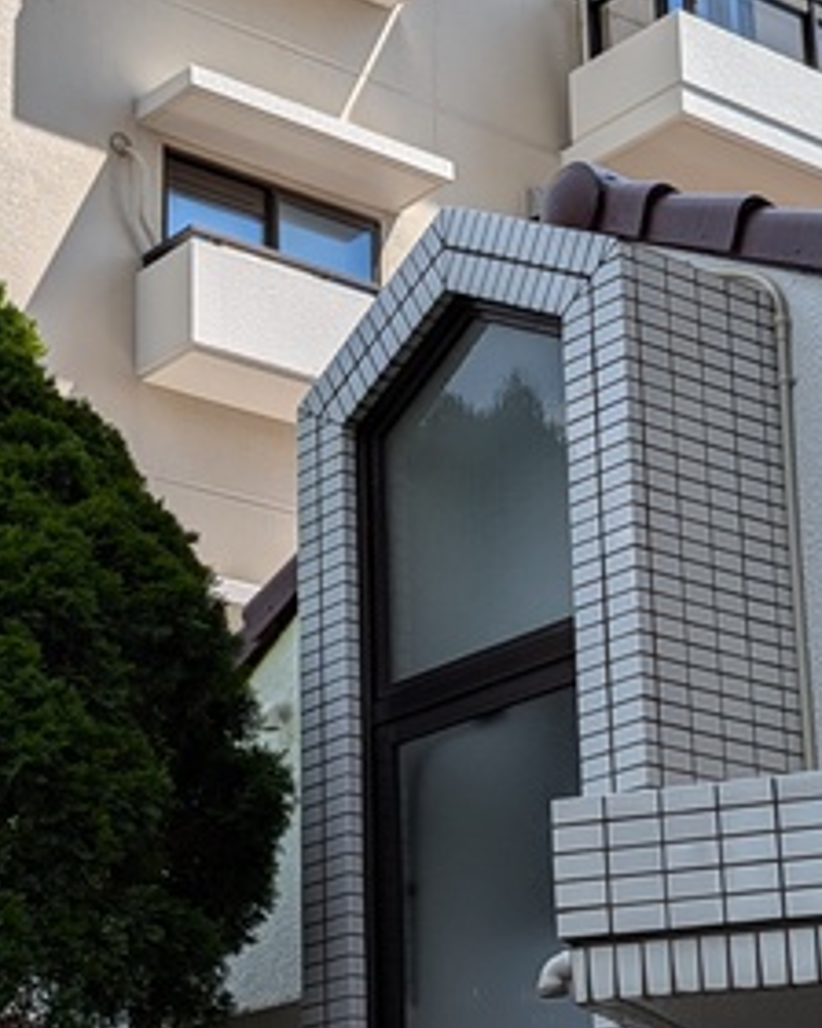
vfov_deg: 22.9
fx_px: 2524
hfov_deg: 18.5
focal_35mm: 83
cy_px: 650
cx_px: 424
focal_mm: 5.43
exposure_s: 1/1546
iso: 44
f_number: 1.89
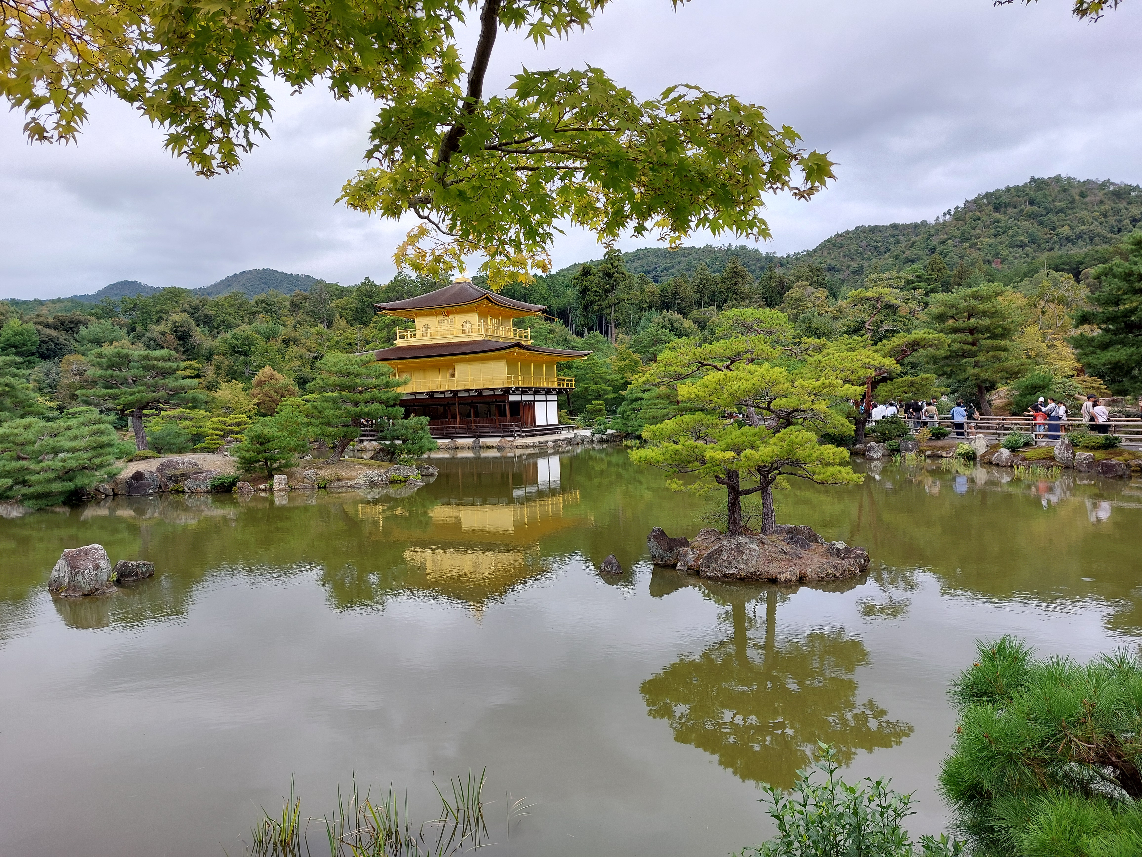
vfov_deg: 56.8
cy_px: 428
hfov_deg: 71.6
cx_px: 571
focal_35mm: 24
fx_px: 792
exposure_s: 1/347
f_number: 1.8
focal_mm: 5.23
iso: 25
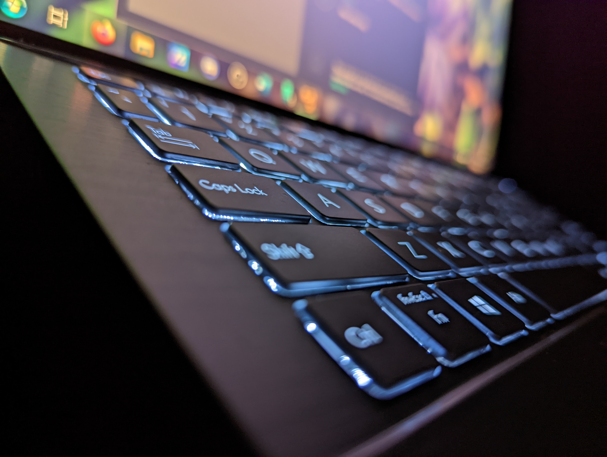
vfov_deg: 56.9
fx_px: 421
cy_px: 228
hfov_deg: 71.5
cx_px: 304
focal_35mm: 24
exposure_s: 1/9.32
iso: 259
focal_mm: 6.81
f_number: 1.85
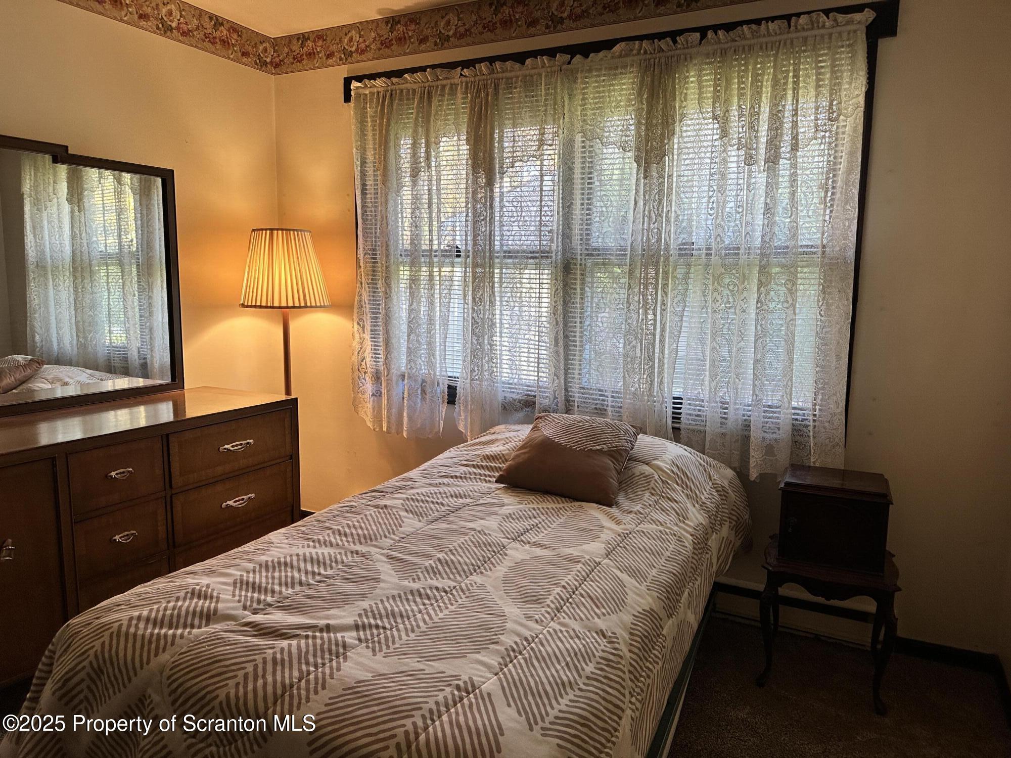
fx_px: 701
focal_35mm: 24
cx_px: 506
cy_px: 379
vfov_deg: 56.8
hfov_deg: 71.6
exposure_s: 1/60
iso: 160
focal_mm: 6.86
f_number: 1.78
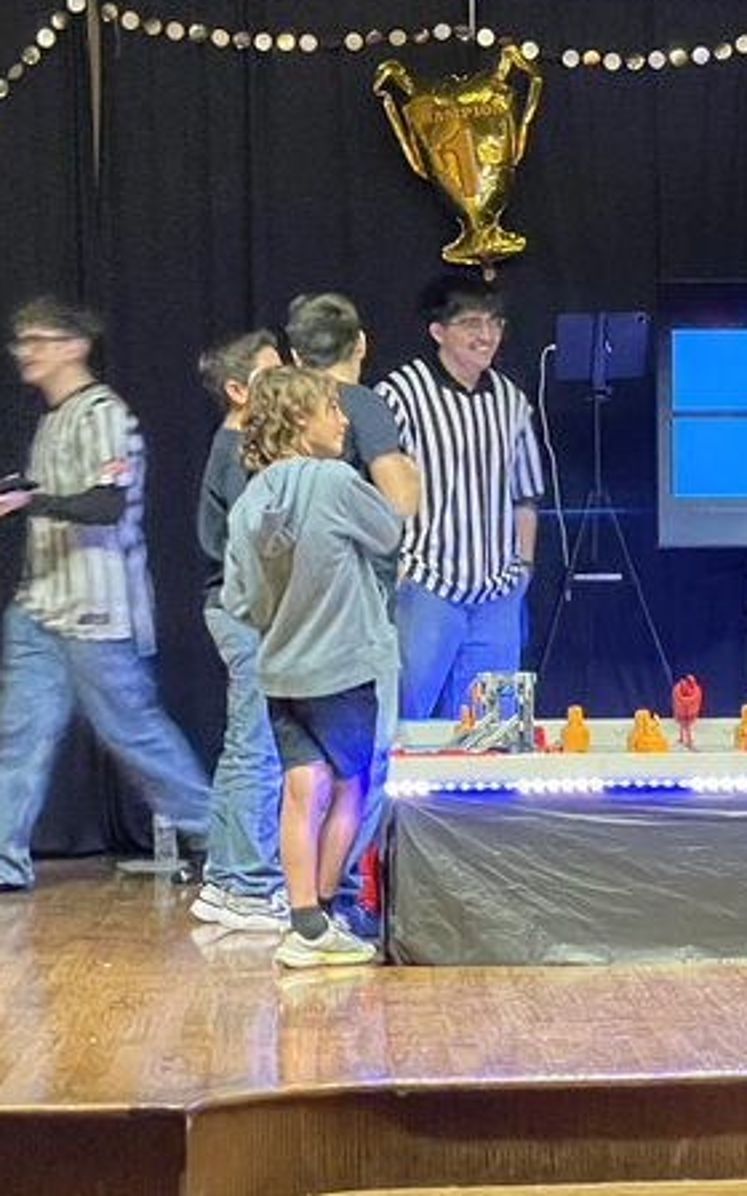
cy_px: 686
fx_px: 4104
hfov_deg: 10.2
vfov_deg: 16.6
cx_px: 910
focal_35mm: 126
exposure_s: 1/30
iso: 1250
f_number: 2
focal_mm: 6
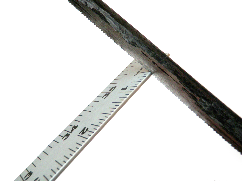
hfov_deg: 51.4
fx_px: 252
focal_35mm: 36
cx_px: 121
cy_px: 90
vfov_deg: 39.7
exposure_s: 1/40
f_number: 4.1
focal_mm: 6.53
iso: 80
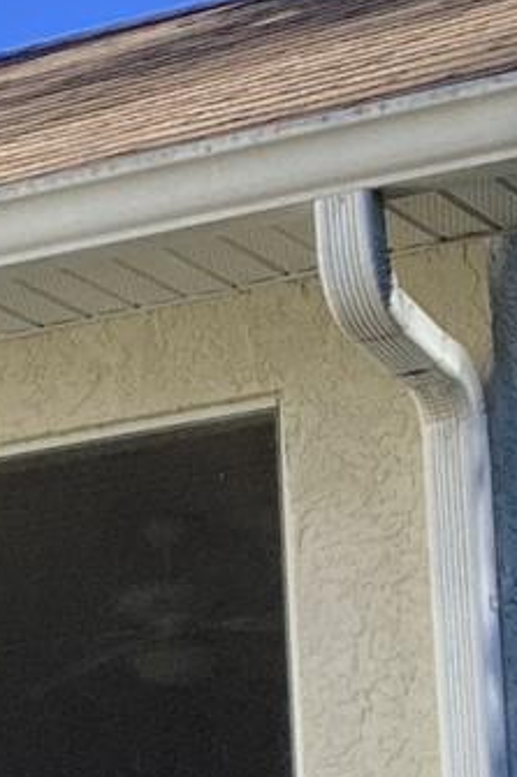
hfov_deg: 8.8
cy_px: 993
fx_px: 3321
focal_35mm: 154
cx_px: -141
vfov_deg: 12.9
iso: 25
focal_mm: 3.3
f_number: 2.4
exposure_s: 1/1164
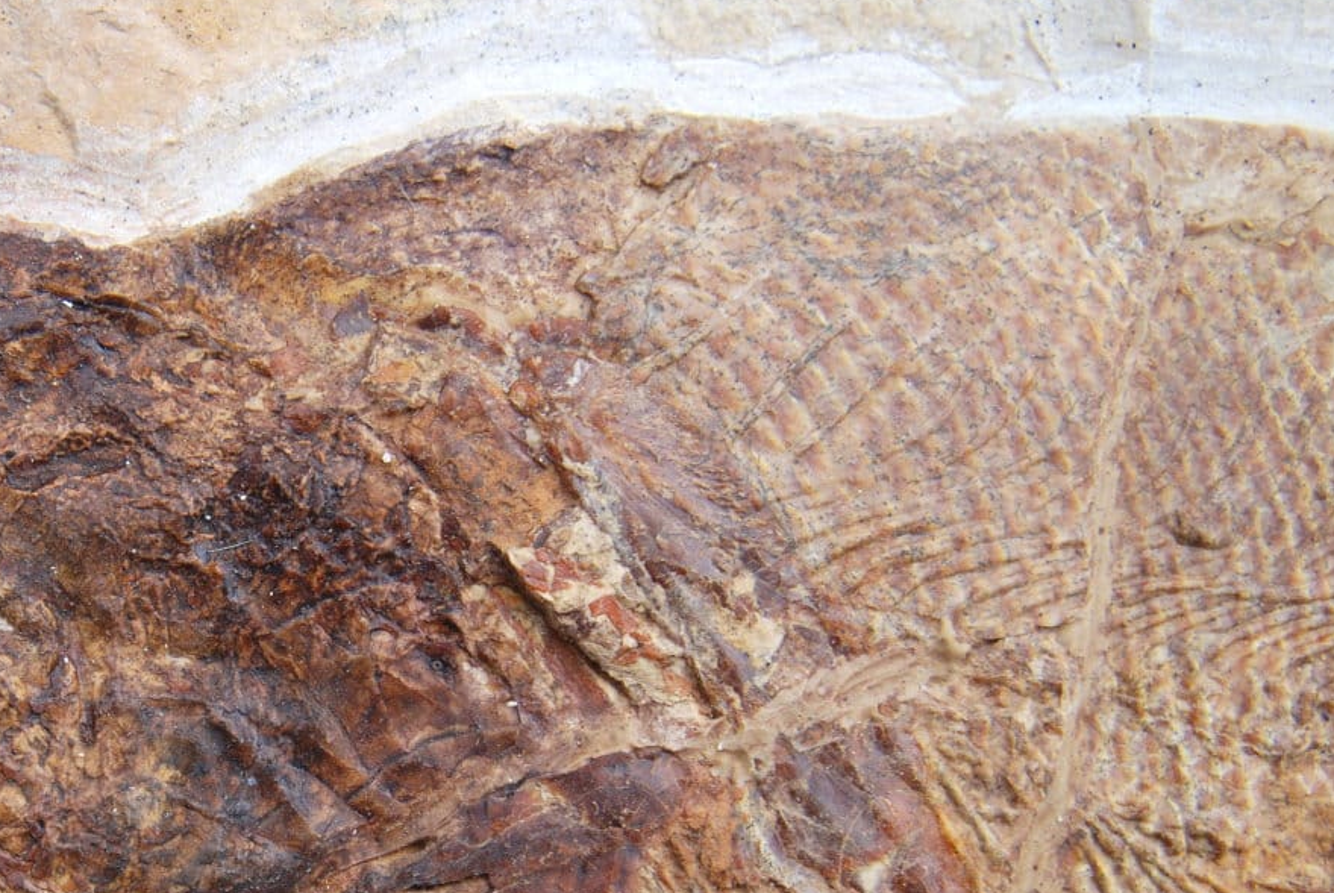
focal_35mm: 56
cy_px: 713
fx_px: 2077
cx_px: 206
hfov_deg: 34.2
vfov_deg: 23.9
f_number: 5.6
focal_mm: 22
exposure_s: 1/125
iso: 100
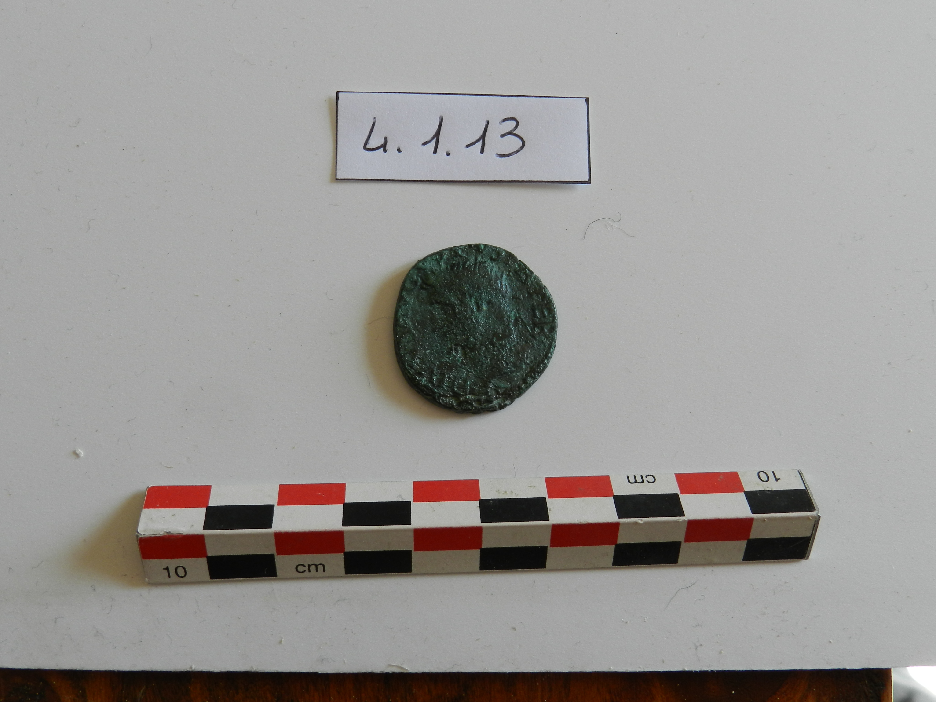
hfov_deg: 49.0
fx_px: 1028
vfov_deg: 37.7
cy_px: 351
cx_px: 468
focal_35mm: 38
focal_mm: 6.7
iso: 160
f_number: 4
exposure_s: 1/60
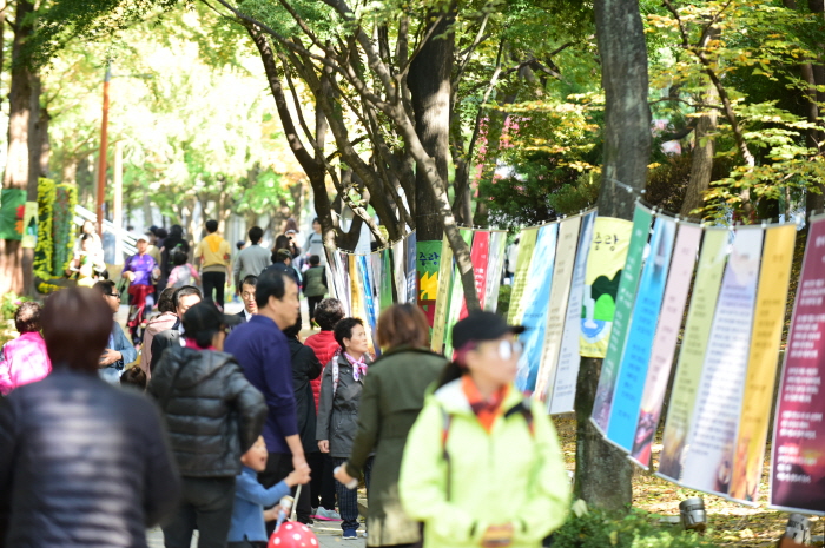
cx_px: 412
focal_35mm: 155
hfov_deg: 13.3
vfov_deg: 8.8
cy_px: 274
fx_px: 3548
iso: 2500
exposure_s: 1/500
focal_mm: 155
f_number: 4.5
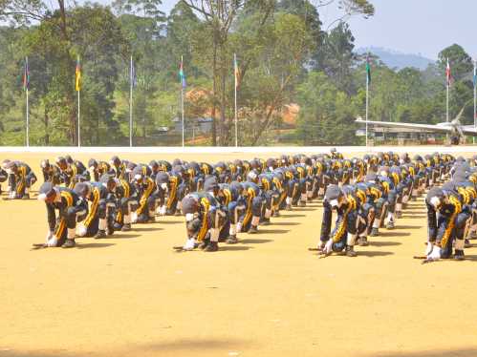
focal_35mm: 90
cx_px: 255
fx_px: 1240
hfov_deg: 21.8
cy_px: 174
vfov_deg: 16.4
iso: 200
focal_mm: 52
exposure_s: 1/160
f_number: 11
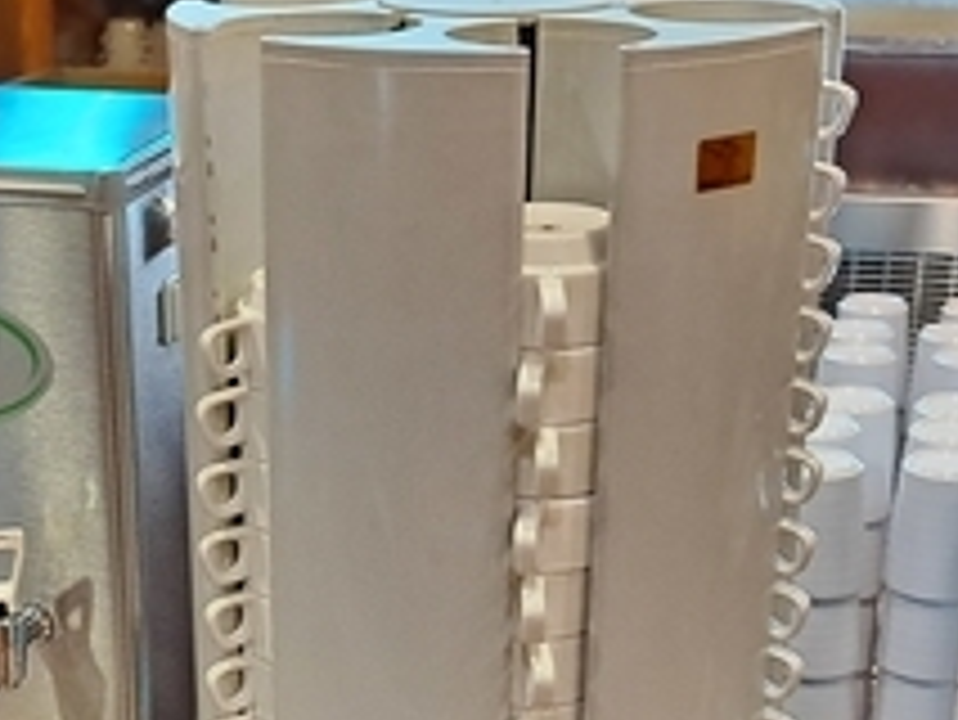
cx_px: 292
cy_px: 549
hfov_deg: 26.8
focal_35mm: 72
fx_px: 1994
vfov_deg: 20.3
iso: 200
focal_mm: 5.23
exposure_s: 1/60
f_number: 1.8
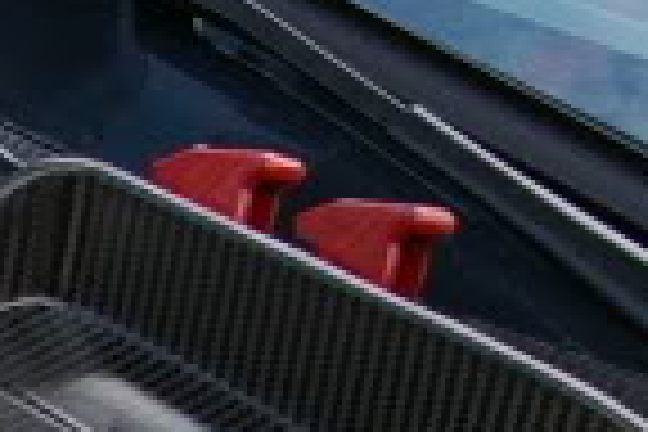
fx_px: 4194
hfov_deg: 7.9
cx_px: -1120
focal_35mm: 233
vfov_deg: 5.7
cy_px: 929
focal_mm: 28
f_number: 6.7
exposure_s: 1/125
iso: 200
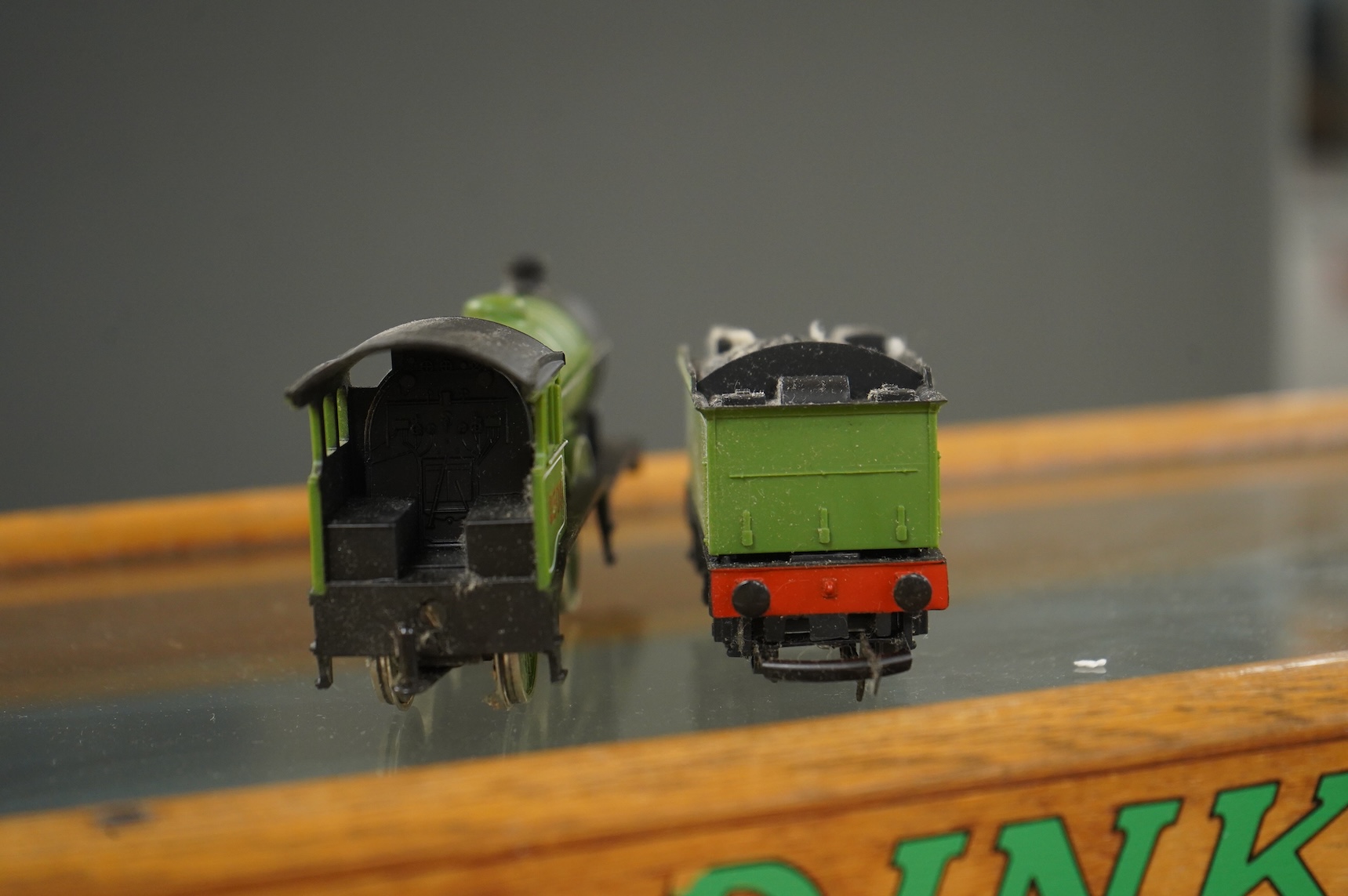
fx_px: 2357
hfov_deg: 31.9
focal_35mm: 63
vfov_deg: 21.5
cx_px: 674
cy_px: 448
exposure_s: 1/125
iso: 2500
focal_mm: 63
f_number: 5.6
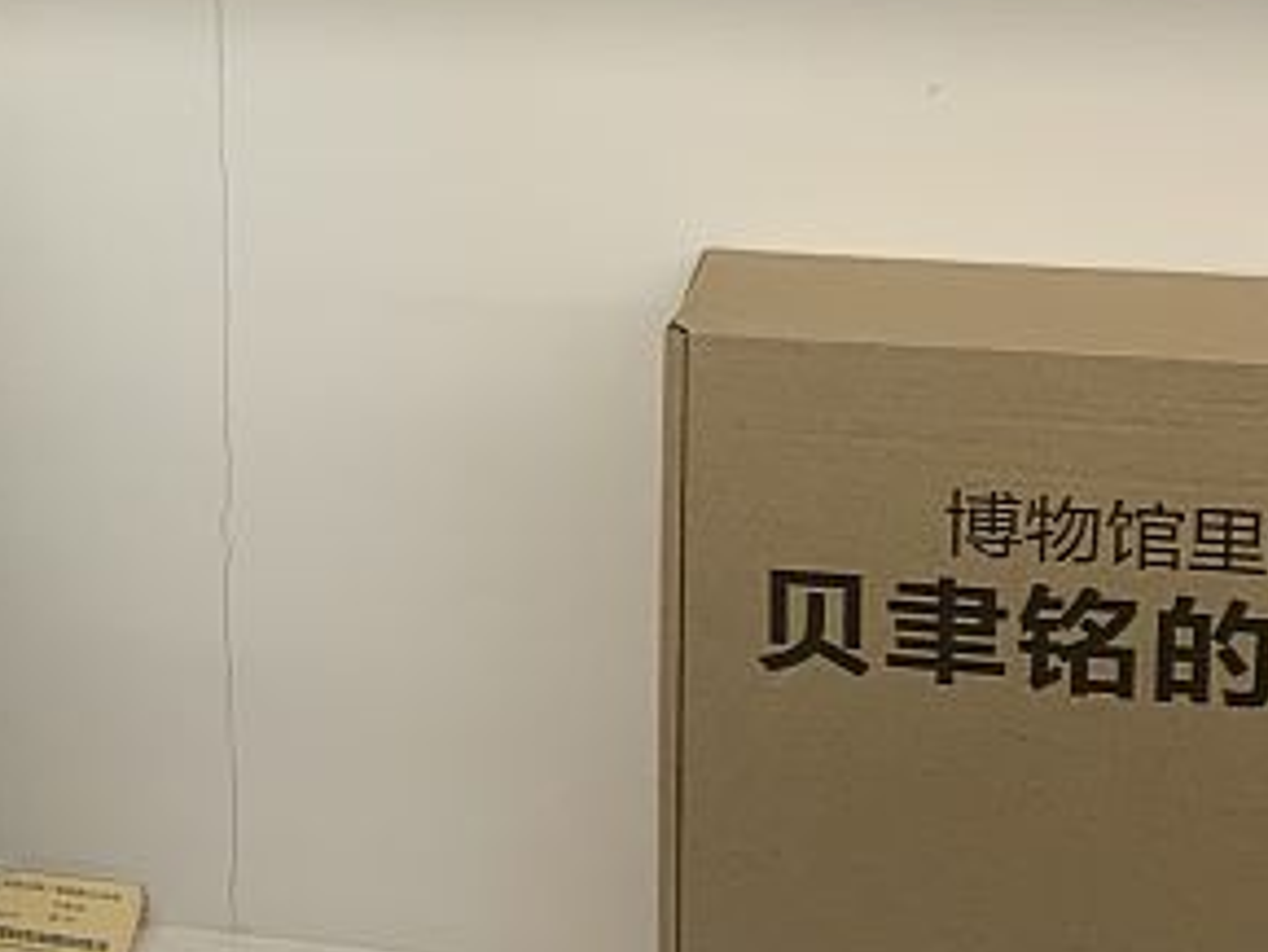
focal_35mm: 108
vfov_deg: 13.6
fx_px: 3958
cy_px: 158
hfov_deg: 17.3
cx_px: -272
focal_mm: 4.25
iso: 40
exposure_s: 1/121
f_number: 1.8
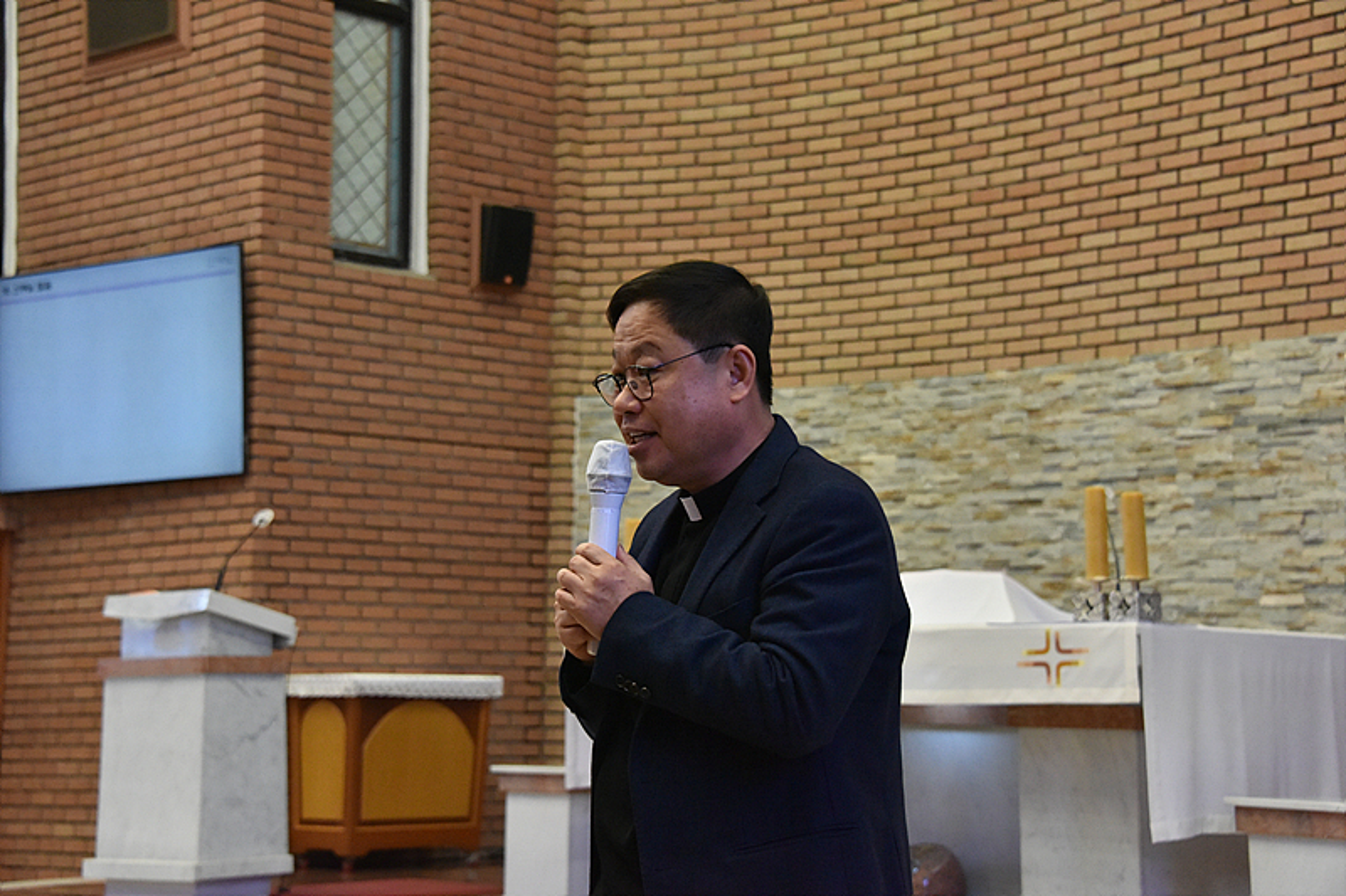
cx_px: 673
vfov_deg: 19.4
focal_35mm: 70
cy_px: 448
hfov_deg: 28.8
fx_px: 2617
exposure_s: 1/125
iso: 5600
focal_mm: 70
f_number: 6.3
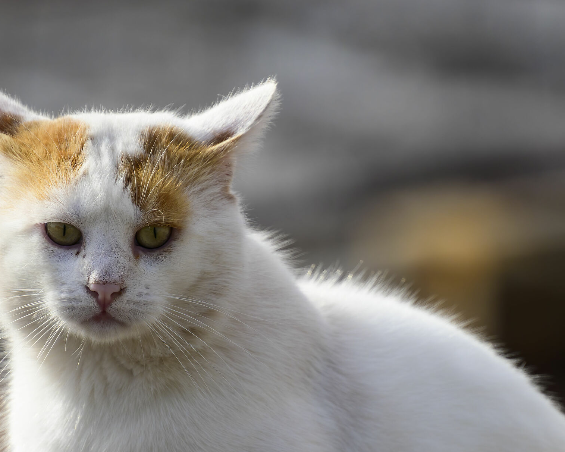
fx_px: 14916
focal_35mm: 892
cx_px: 254
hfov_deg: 2.2
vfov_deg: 1.7
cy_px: 263
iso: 400
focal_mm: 400
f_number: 5.6
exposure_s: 1/2000
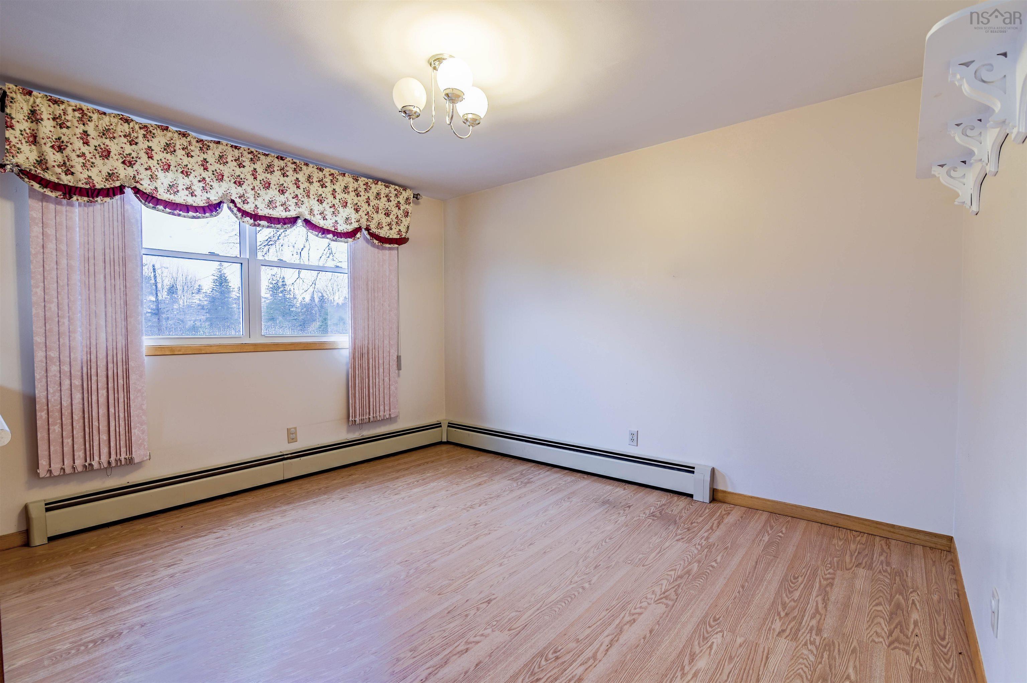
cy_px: 342
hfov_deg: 96.8
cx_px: 514
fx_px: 456
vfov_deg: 73.7
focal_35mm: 16
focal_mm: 16
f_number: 8
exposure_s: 1/25
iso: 100
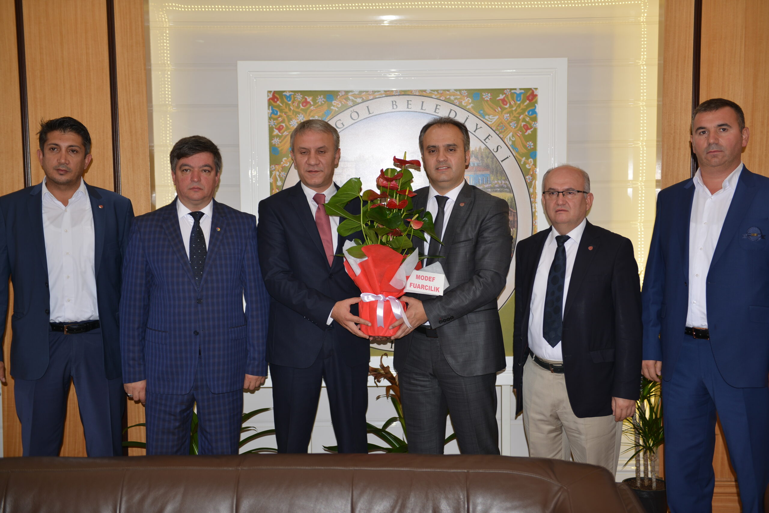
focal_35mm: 48
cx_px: 384
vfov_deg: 28.1
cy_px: 256
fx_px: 1026
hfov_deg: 41.1
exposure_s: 1/60
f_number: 2.8
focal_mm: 48
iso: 100
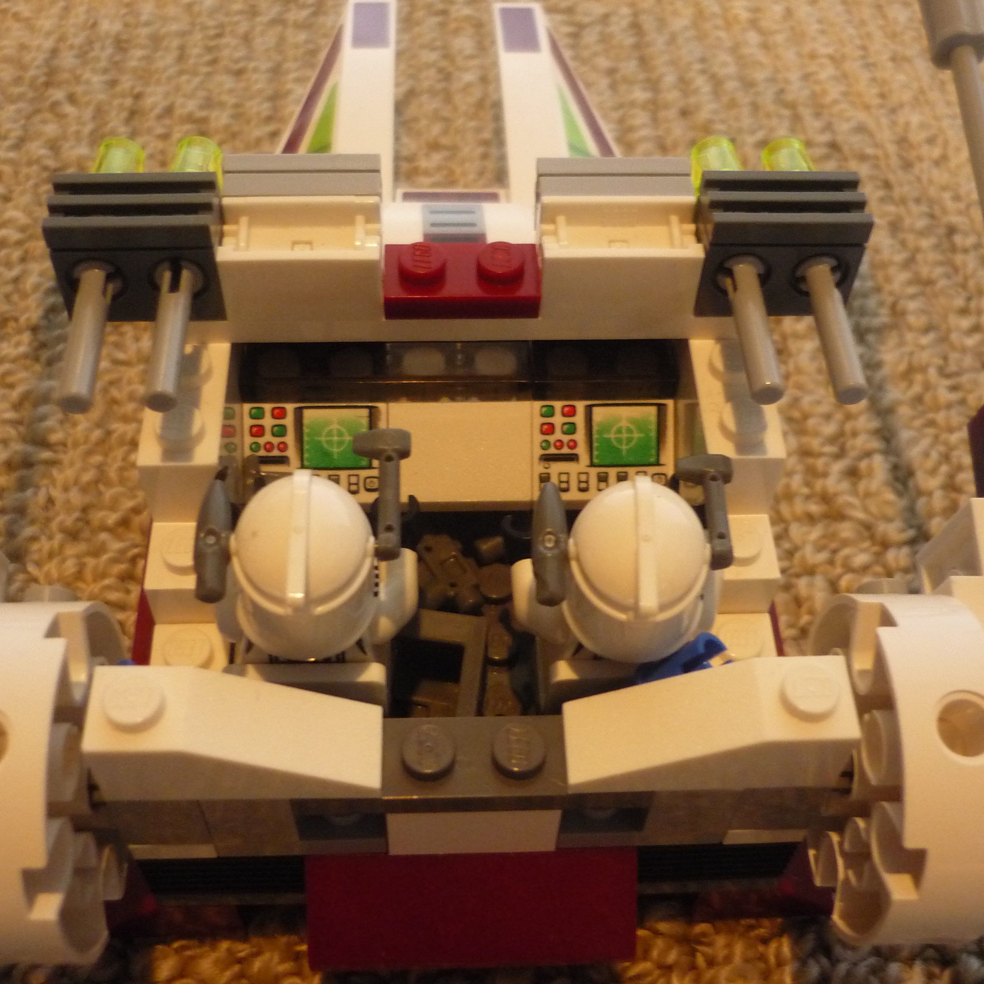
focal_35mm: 39
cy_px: 491
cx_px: 510
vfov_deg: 42.8
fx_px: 1254
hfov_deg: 42.8
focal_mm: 5.5
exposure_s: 1/13
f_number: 2.8
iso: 400
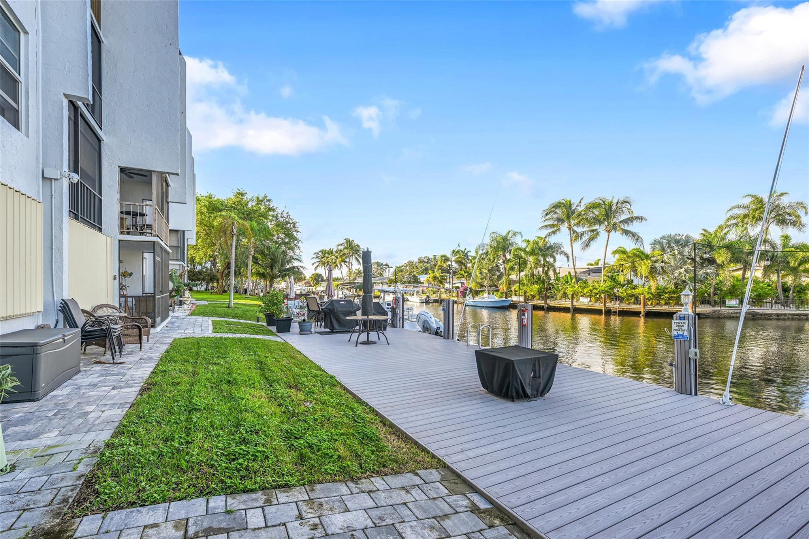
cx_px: 404
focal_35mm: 14
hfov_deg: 104.3
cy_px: 270
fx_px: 314
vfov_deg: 81.2
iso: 100
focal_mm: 14
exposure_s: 1/60
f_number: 8
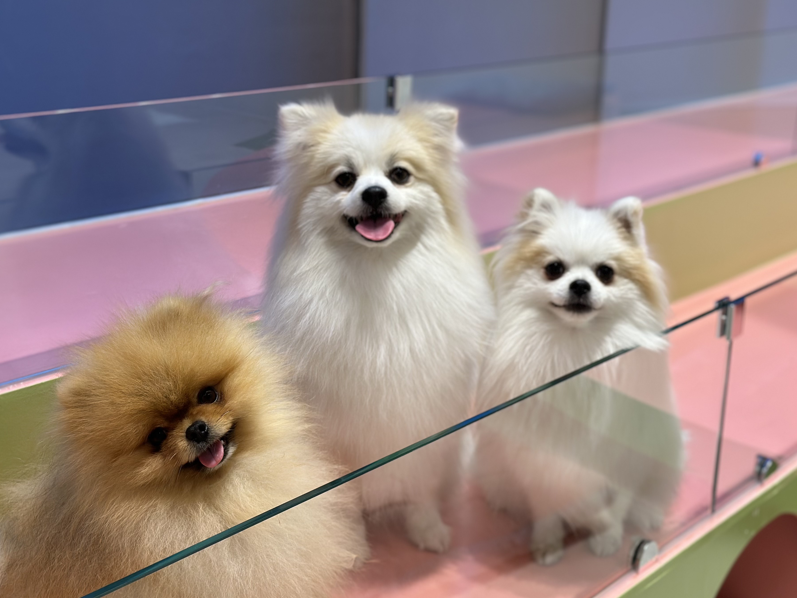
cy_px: 325
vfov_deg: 27.0
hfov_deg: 35.5
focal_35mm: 54
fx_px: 1243
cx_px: 383
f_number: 1.78
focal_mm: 6.86
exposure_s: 1/240
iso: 80
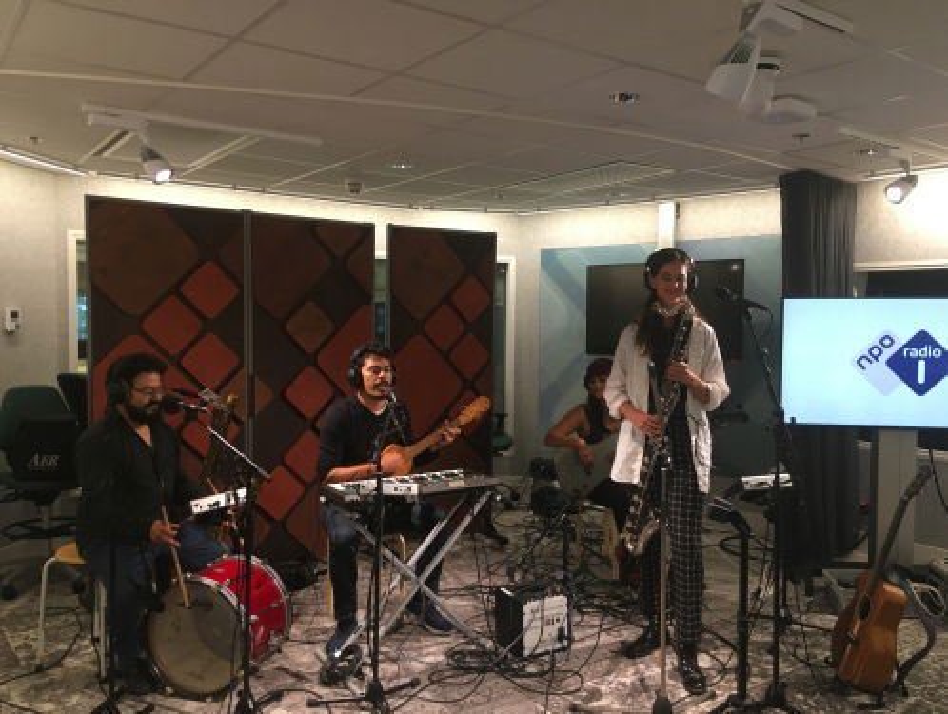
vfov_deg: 48.3
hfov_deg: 61.6
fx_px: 795
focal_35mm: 29
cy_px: 357
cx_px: 474
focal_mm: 4.15
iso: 100
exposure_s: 1/33
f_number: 2.2
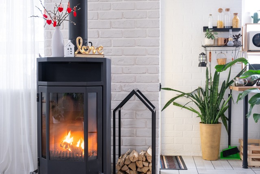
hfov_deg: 42.7
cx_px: 130
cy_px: 87
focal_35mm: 46
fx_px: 332
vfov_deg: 29.3
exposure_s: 1/8
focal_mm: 30.8
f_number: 4
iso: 160
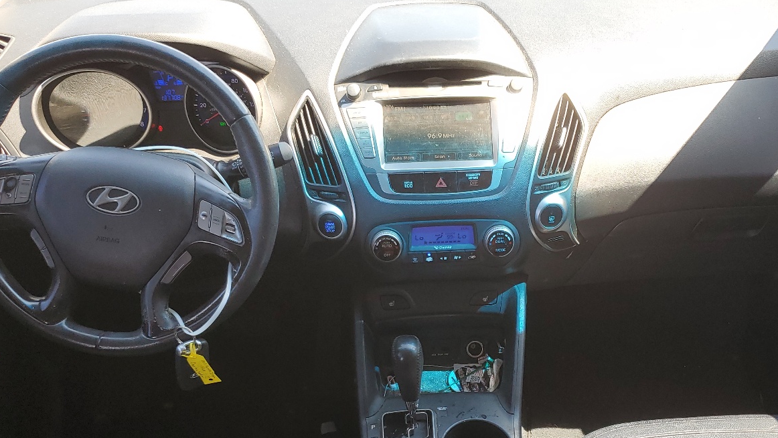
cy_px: 347
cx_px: 452
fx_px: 805
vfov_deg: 29.8
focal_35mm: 39
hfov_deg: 51.4
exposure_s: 1/175
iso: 50
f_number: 1.5
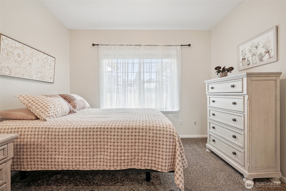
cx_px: 143
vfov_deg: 73.7
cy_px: 96
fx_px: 127
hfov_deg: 96.7
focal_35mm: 16
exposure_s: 1/15
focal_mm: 16
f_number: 8
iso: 400
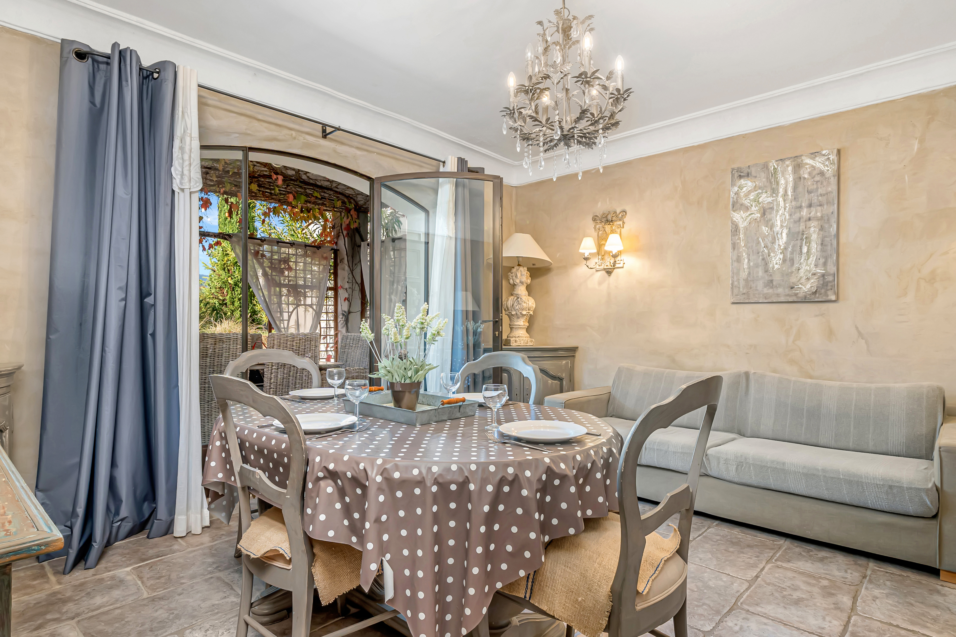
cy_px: 318
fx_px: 478
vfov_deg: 67.4
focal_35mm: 18
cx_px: 478
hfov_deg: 90.0
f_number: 10
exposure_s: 1/320
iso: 400
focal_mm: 12
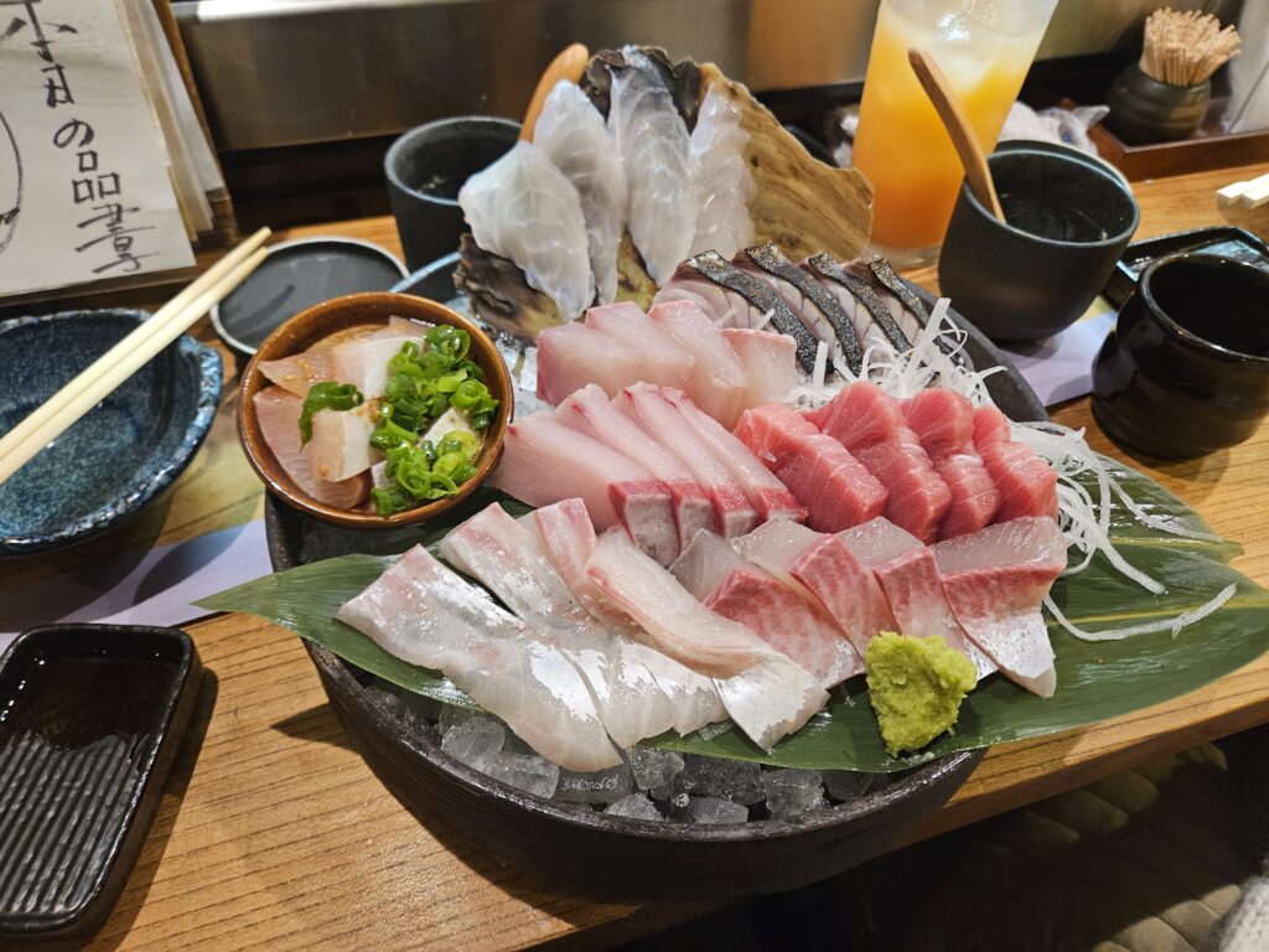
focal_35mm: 23
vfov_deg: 58.9
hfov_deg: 73.9
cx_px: 634
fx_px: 843
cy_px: 476
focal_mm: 5.4
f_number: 1.8
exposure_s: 1/100
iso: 1000
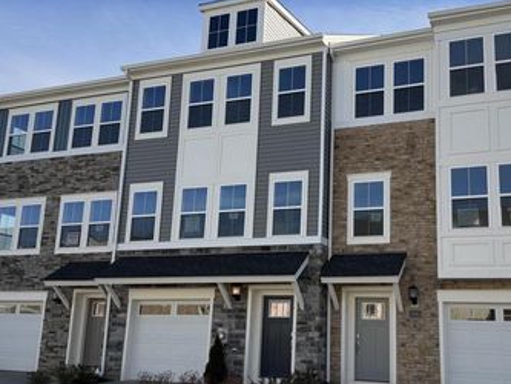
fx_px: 532
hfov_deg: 51.0
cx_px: 310
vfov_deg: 39.6
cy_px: 214
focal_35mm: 36
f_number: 1.78
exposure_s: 1/3759
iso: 100
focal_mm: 6.76
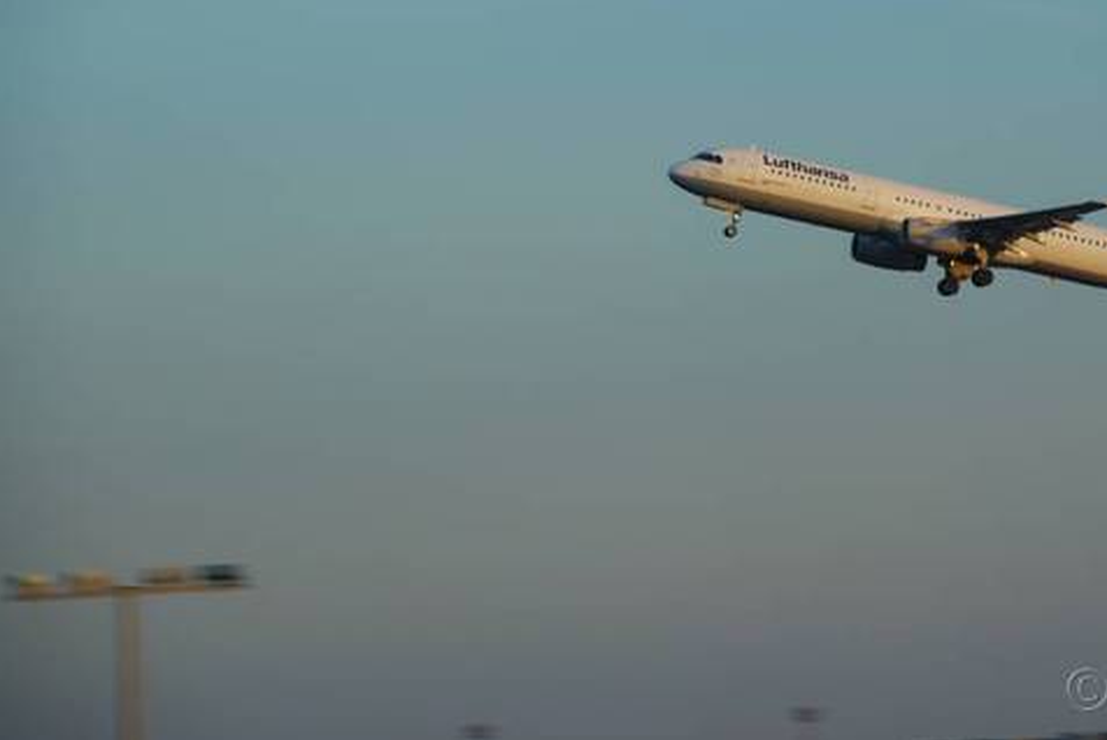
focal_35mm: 247
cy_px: 200
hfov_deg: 8.3
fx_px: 7600
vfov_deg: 5.6
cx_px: 795
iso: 100
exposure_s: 1/40
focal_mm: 112
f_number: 5.6
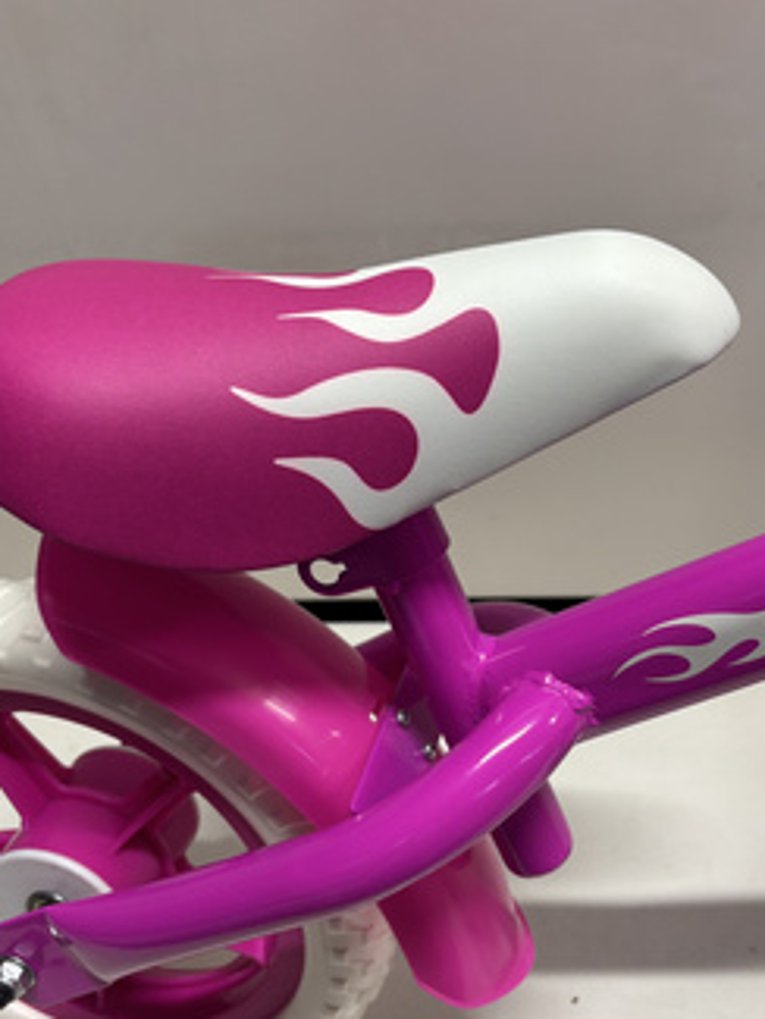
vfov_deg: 51.3
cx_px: 448
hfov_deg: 39.6
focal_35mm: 36
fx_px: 1060
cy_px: 473
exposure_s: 1/50
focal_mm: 5.96
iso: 80
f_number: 1.6
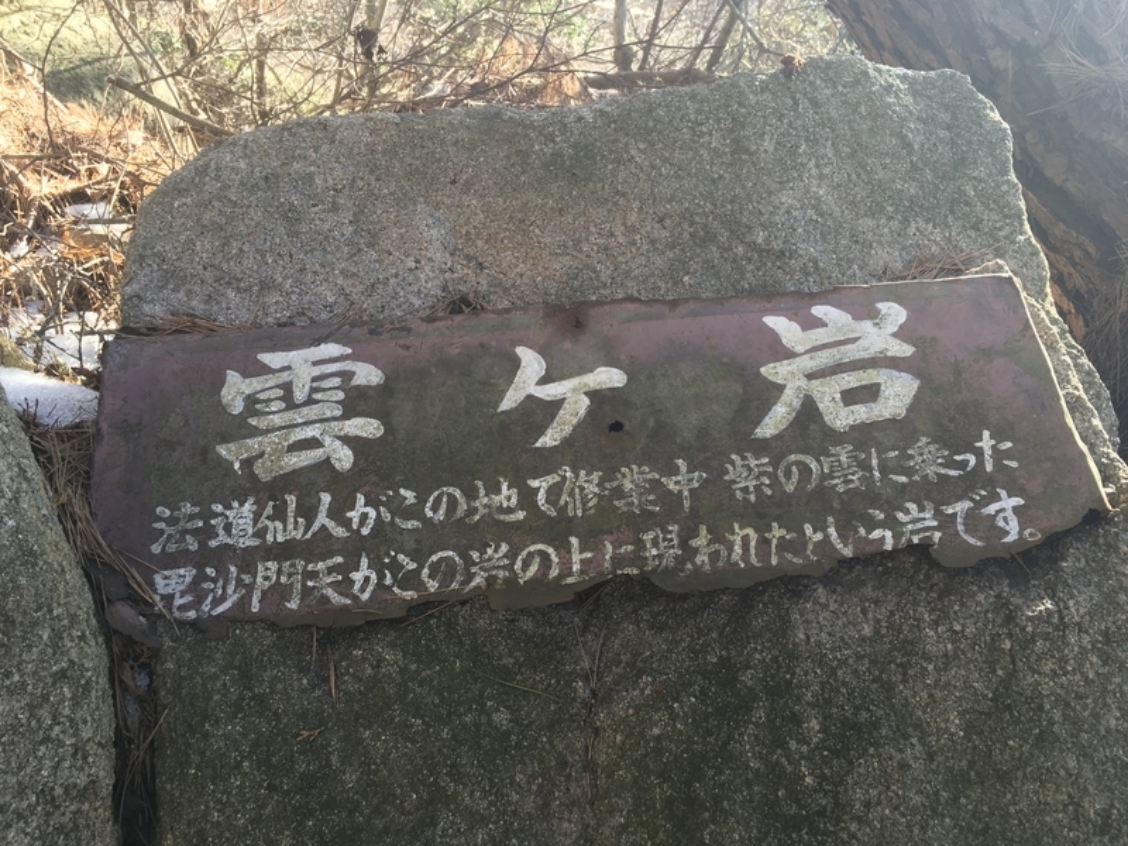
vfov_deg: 48.2
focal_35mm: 29
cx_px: 564
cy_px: 423
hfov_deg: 61.7
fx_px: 945
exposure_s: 1/40
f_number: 2.2
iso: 25
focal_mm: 4.15
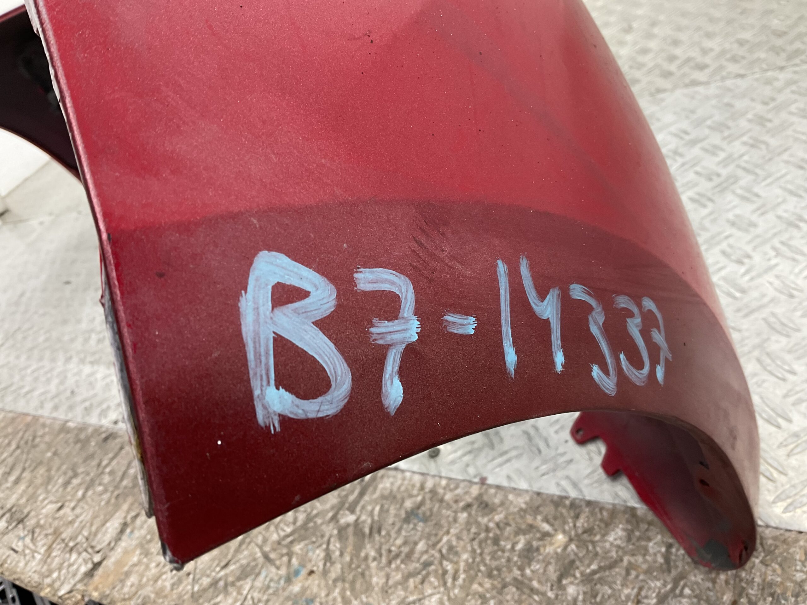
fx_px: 676
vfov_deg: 48.2
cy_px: 302
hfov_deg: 61.7
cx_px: 404
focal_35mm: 29
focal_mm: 3
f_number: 1.8
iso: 64
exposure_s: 1/100
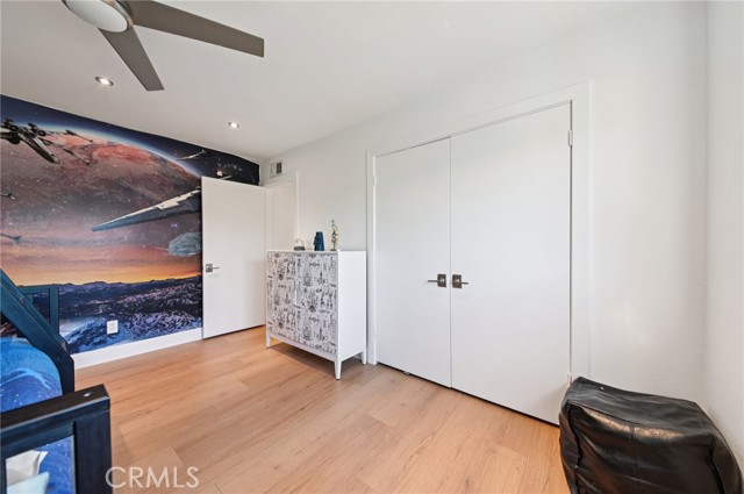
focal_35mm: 12
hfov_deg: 112.7
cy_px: 247
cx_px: 372
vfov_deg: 89.8
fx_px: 248
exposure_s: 1/8
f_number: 8
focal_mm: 12
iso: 320
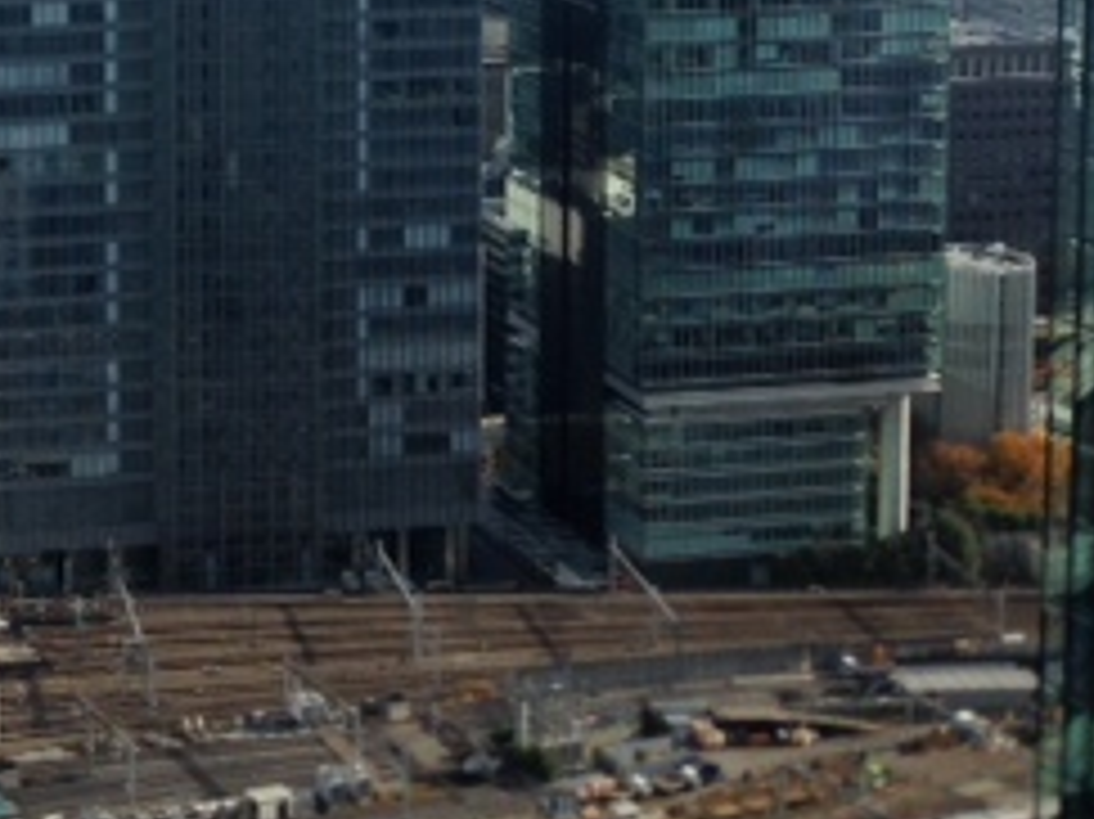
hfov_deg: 21.0
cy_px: -234
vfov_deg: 16.1
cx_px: -207
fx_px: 2748
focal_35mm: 87
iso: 50
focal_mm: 4.12
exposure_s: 1/951
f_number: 2.4
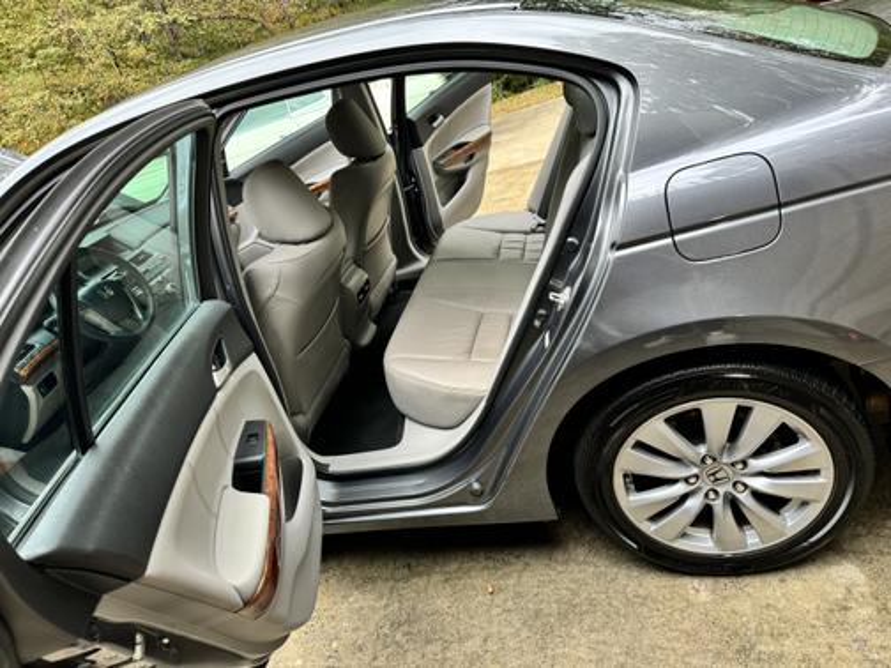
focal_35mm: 24
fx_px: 618
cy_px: 334
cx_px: 446
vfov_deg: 56.8
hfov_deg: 71.6
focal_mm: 6.76
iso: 160
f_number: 1.78
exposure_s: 1/120
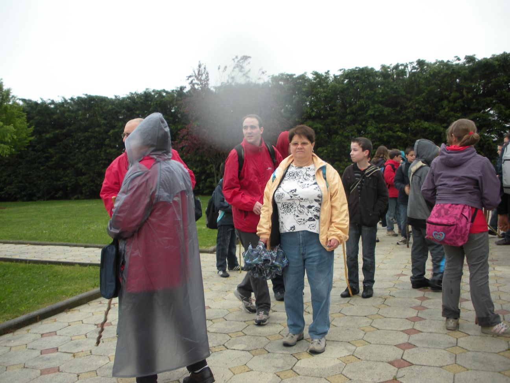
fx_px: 516
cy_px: 192
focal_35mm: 35
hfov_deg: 52.6
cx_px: 255
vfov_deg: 40.7
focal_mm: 6.3
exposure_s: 1/52
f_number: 3.5
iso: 89
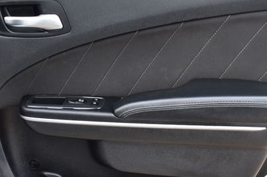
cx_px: 106
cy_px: 96
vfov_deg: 21.9
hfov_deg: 32.3
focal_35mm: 62
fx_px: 459
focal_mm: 26
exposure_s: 1/15
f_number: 6.3
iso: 560
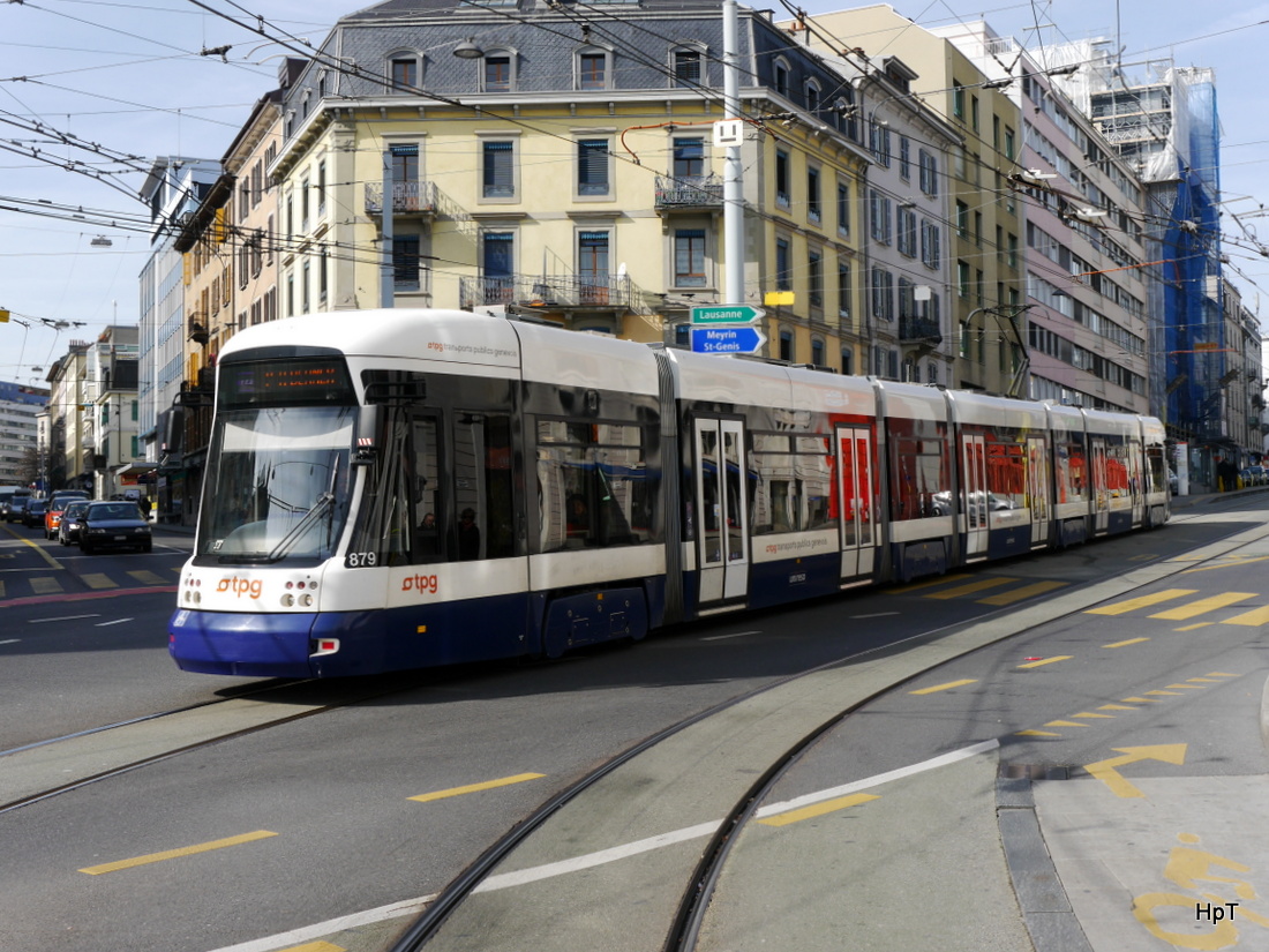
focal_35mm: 44
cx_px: 634
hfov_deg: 42.9
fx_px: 1613
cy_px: 476
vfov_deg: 32.9
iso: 160
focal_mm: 22
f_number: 8
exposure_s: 1/320
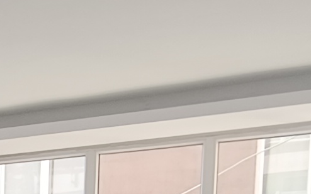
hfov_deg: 16.1
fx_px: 950
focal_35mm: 112
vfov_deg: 10.2
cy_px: 457
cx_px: -223
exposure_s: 1/100
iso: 67
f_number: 2.2
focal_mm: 1.66
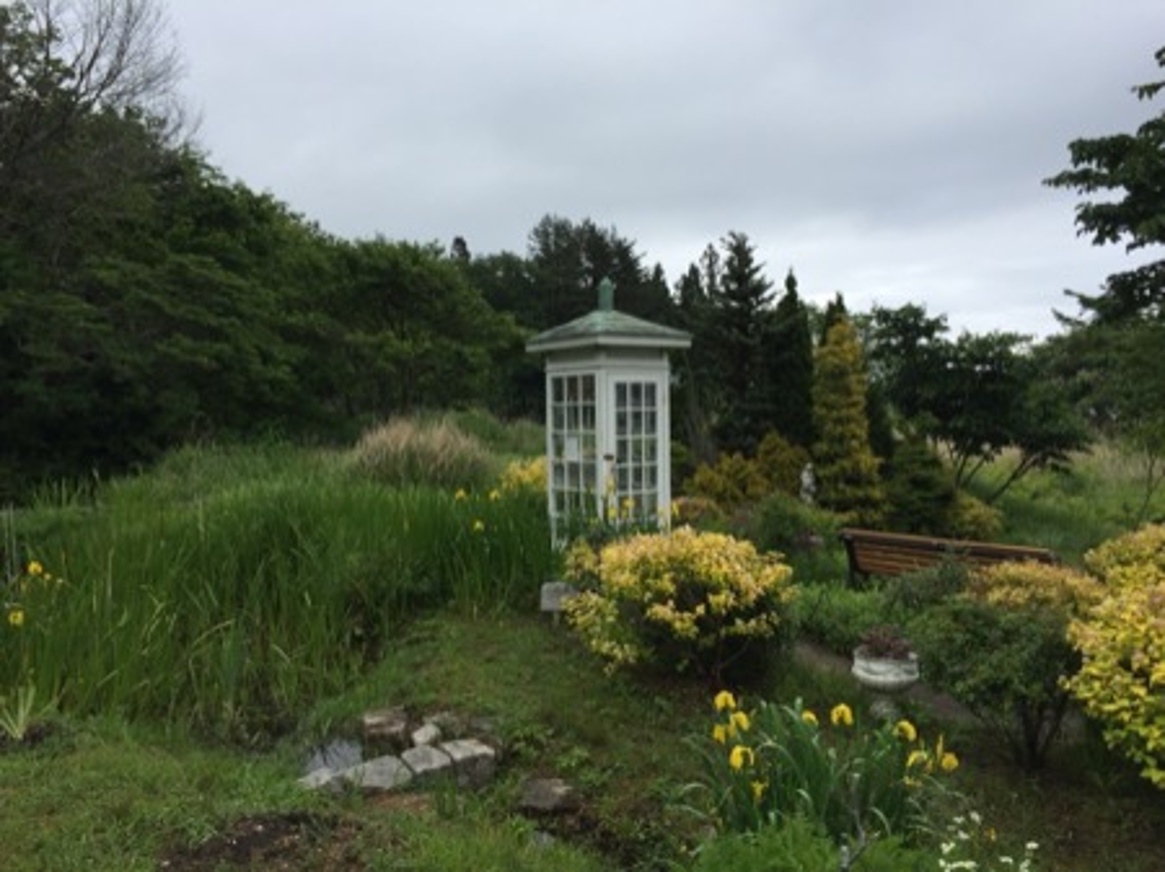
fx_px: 975
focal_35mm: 29
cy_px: 436
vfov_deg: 48.2
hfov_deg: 61.7
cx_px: 582
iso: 32
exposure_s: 1/1199
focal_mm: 4.15
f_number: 2.2
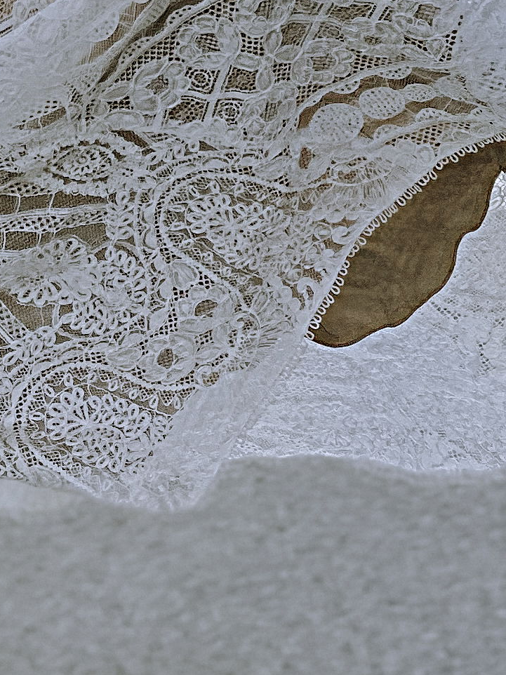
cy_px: -70
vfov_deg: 17.4
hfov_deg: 13.5
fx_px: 2125
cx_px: 119
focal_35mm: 109
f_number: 1.8
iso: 32
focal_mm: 4.25
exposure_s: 1/1400
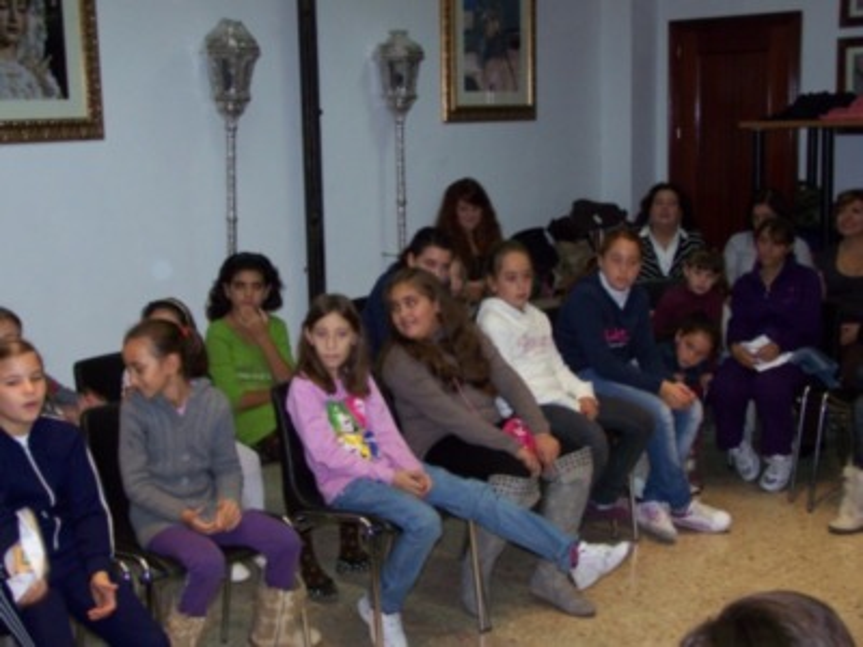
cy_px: 324
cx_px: 432
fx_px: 1271
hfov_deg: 37.5
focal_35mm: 51
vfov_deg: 28.6
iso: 160
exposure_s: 1/60
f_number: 3
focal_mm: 8.5
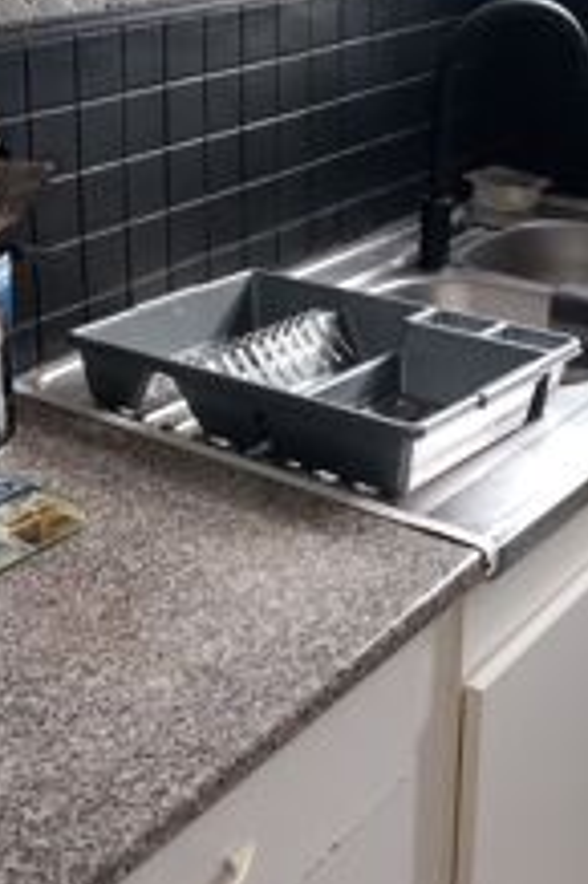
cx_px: 105
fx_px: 1350
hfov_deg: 24.1
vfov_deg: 35.5
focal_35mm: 55
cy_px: 221
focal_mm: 4
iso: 250
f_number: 1.8
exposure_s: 1/33.3
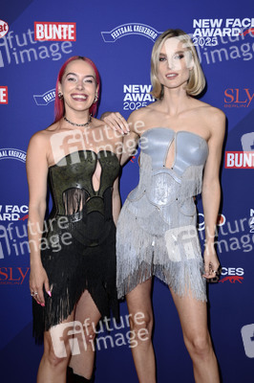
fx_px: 509
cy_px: 192
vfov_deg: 41.1
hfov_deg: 28.0
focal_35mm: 48
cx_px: 127
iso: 640
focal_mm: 48
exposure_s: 1/250
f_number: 5.6
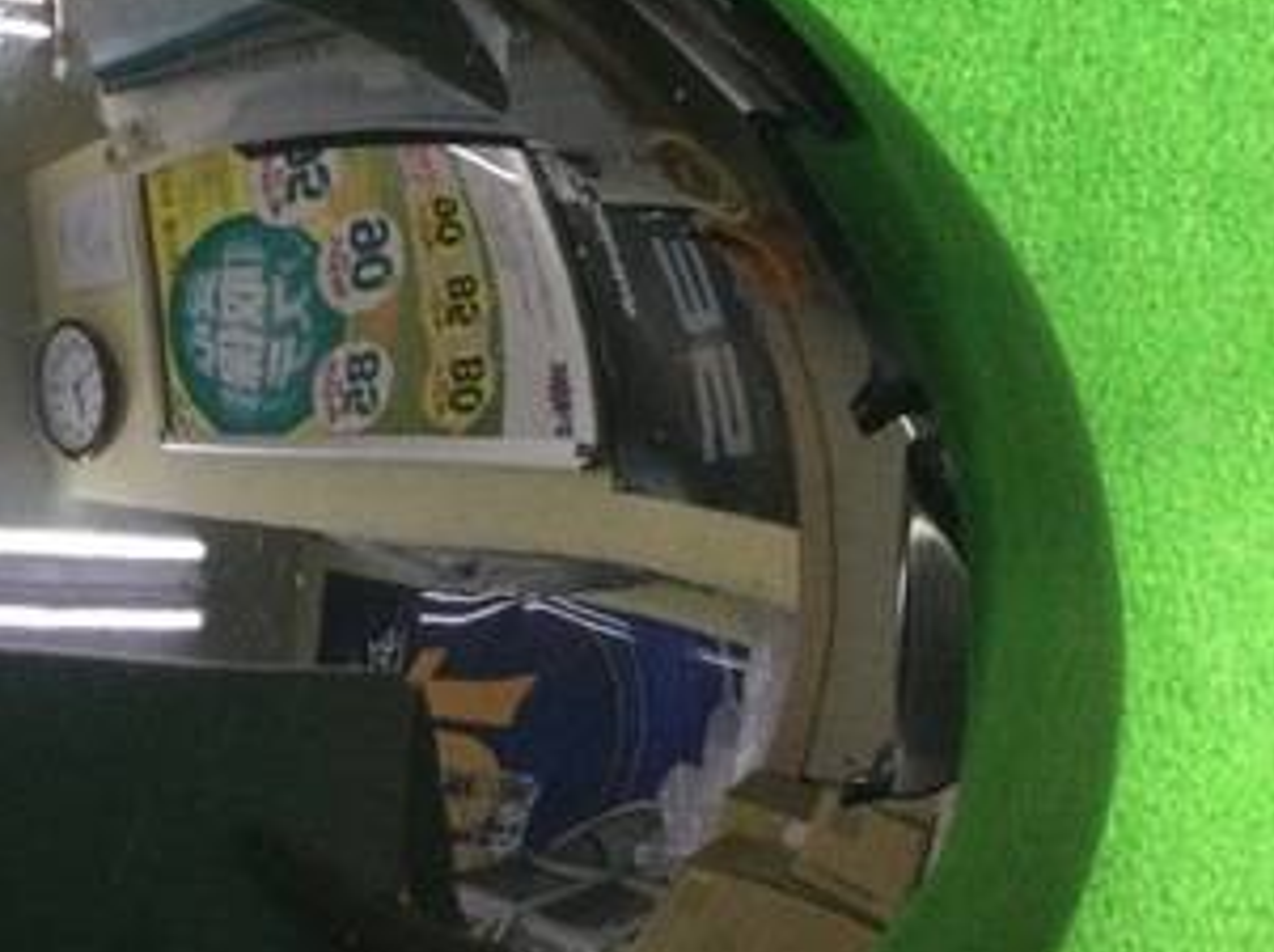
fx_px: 2426
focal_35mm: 66
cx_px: -76
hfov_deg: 27.3
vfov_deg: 22.1
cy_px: 647
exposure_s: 1/17
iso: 200
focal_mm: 3.3
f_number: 2.4
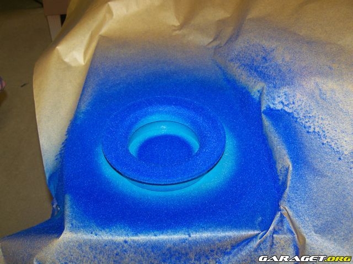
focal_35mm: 38
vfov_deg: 37.7
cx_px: 176
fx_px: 388
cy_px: 132
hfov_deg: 49.0
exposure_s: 1/60
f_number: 2.8
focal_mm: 6.3
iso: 80
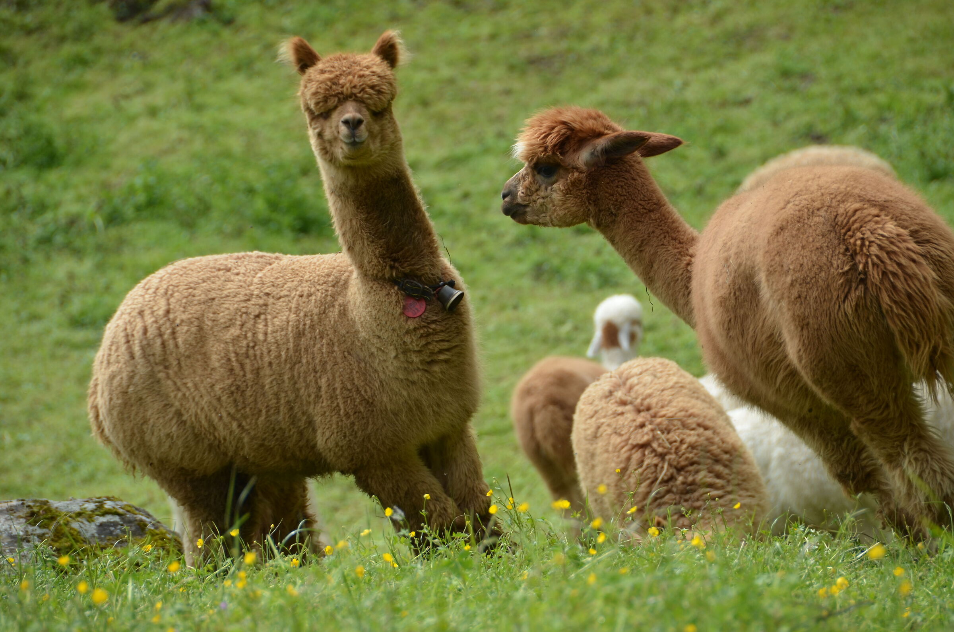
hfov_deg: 6.9
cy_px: 316
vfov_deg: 4.6
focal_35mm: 300
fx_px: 7934
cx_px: 477
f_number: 6.3
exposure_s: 1/640
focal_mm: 200
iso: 200
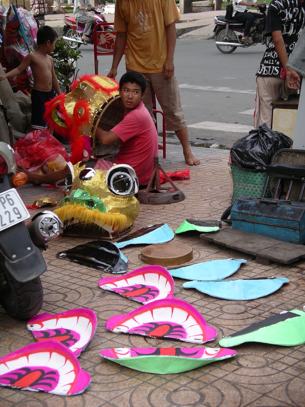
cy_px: 204
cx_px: 152
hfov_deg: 17.6
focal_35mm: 84
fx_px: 987
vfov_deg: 23.3
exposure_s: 1/200
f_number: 3.6
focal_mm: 17.4
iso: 64
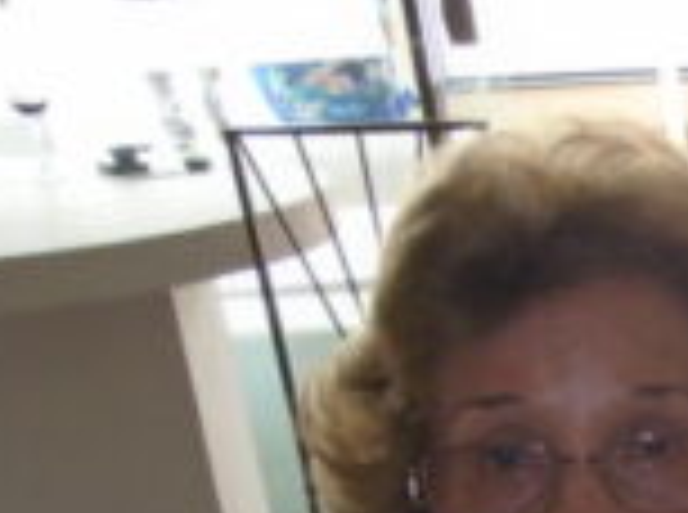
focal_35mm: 109
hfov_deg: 15.4
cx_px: 1264
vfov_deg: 12.7
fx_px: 2161
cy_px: 824
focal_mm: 4.6
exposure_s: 1/40
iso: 100
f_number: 3.2
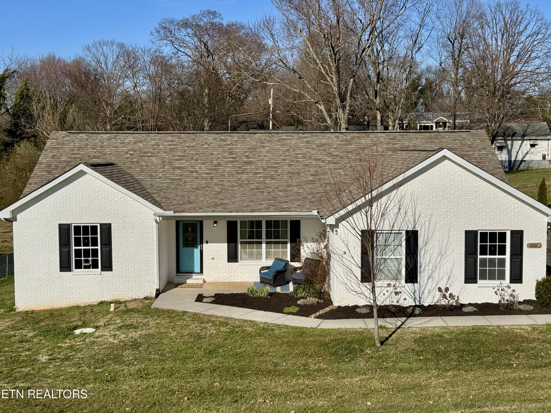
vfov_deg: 30.3
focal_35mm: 48
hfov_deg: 39.7
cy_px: 206
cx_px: 276
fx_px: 764
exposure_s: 1/10526
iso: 64
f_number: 1.78
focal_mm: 6.76
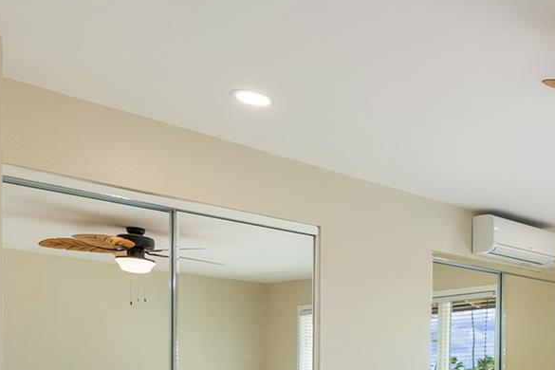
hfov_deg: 36.4
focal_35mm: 41
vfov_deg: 29.5
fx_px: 632
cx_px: 669
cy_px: 405
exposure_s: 1/25
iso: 100
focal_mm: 10
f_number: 8
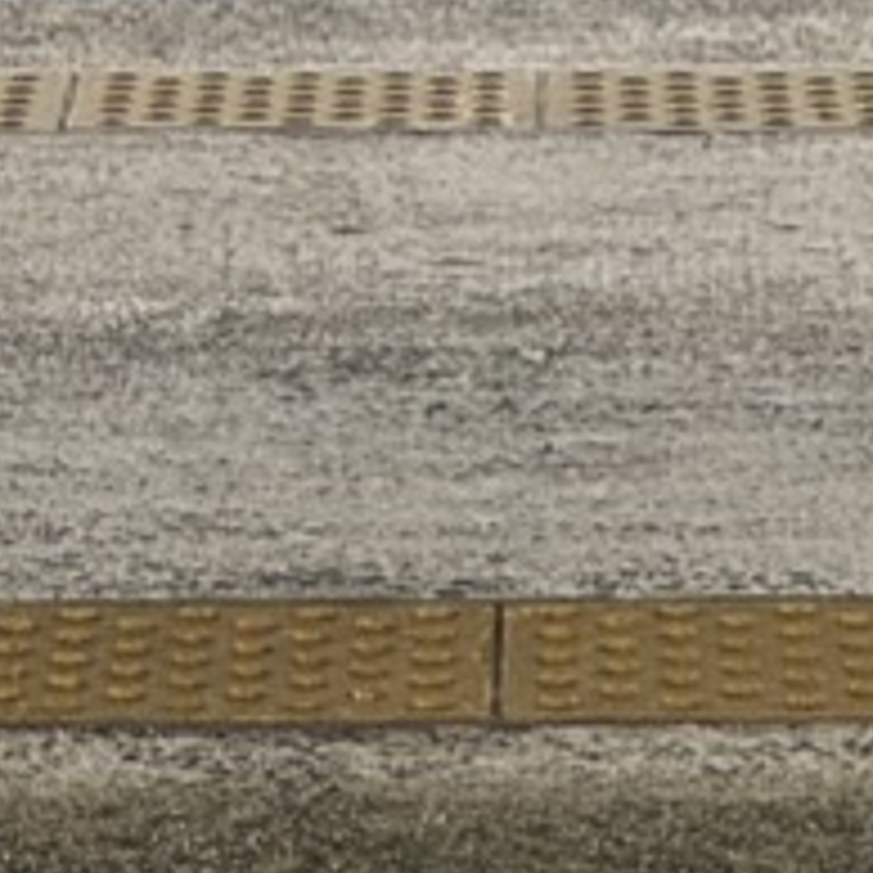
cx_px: -986
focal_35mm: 479
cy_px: -2050
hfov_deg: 3.6
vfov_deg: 3.5
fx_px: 13667
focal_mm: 9
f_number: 2.8
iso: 25
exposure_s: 1/267
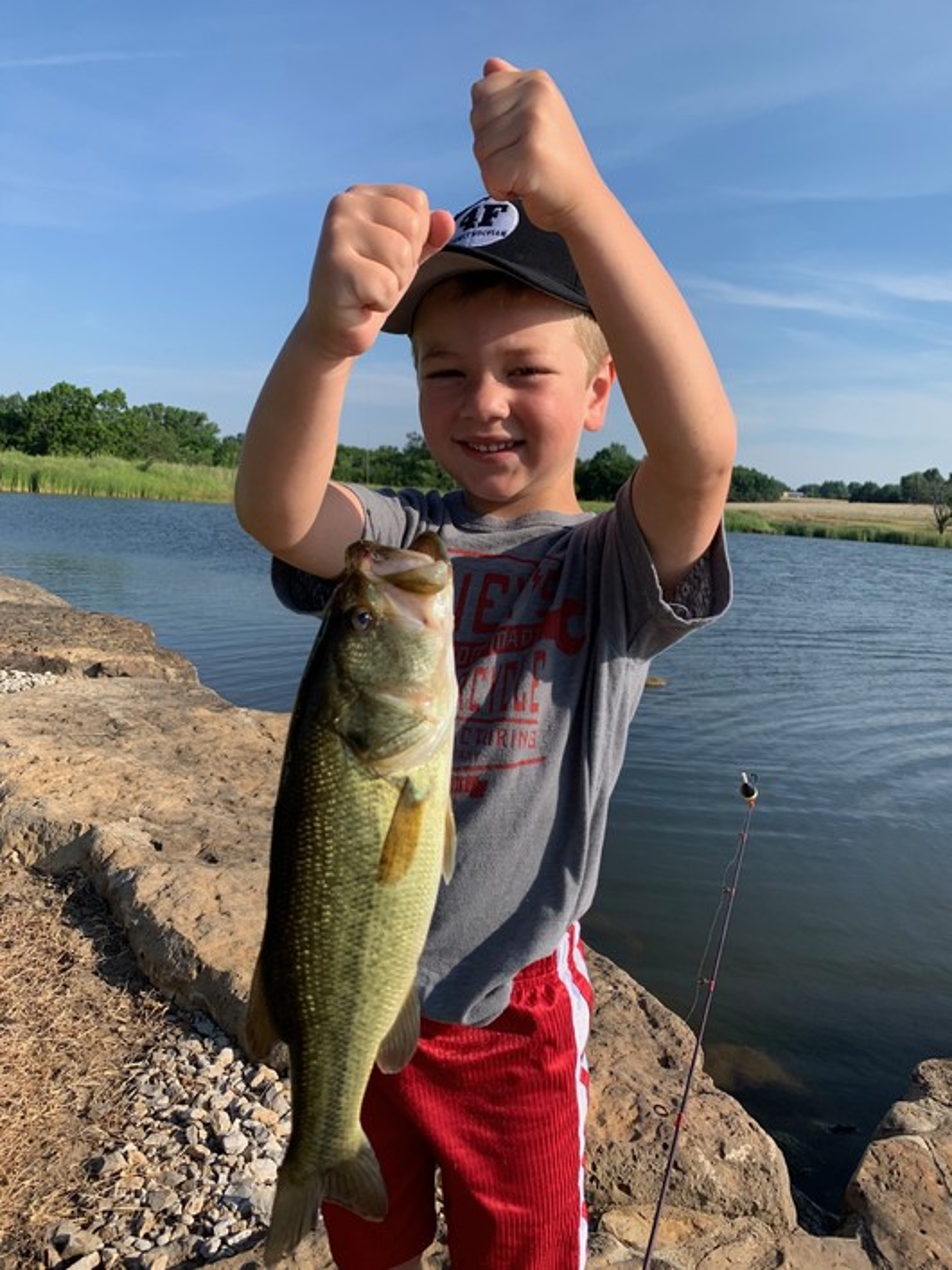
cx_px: 476
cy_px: 635
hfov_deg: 53.0
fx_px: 954
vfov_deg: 67.3
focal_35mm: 26
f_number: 1.8
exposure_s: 1/1634
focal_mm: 4.25
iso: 25
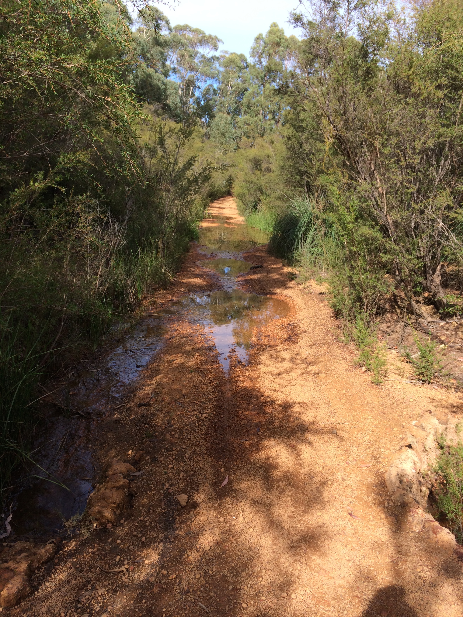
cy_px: 308
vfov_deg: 60.0
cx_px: 232
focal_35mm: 30
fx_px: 535
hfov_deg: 46.8
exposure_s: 1/892
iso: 32
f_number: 2.2
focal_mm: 4.12
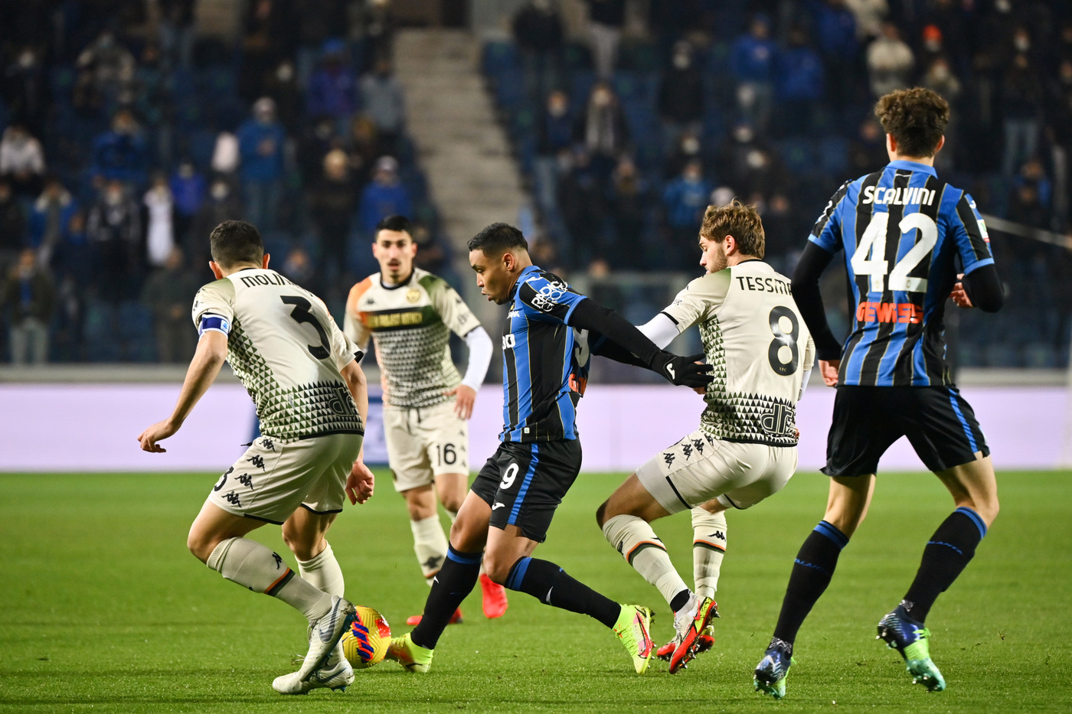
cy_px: 357
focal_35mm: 280
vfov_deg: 4.9
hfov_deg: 7.4
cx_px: 536
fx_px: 8336
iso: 2000
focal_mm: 280
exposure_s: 1/1600
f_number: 4
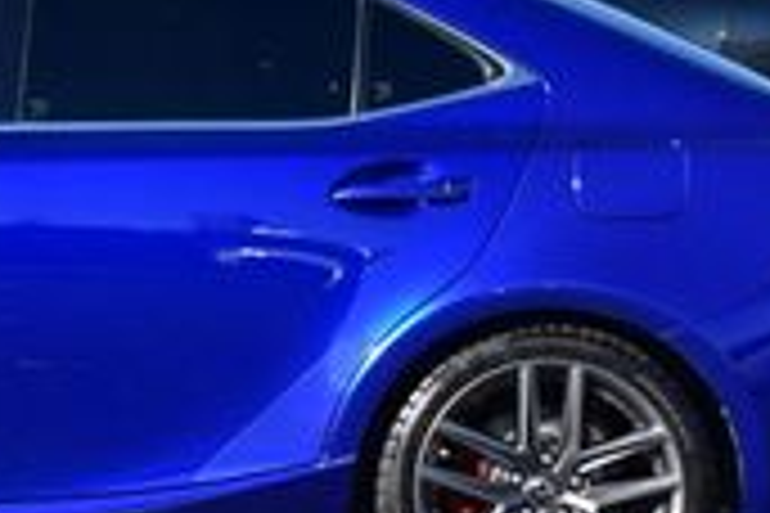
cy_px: 162
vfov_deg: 7.2
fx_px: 4085
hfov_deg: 10.4
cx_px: -360
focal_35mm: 191
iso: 400
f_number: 11
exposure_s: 1/320
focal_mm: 34
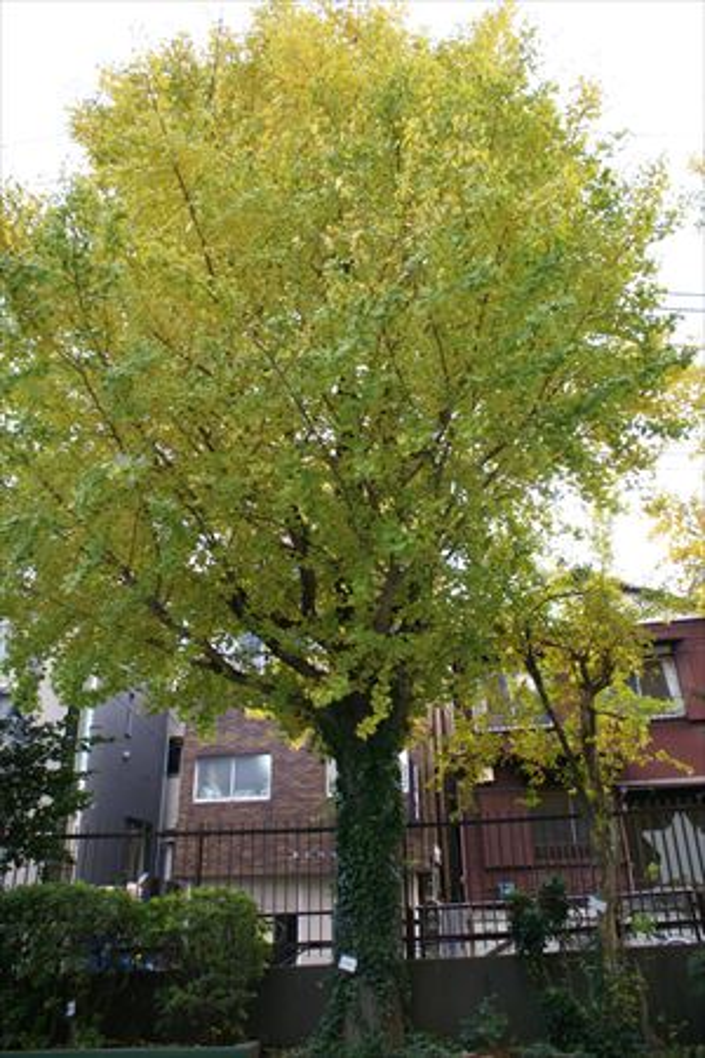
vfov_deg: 67.4
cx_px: 352
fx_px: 793
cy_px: 529
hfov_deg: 47.9
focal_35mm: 27
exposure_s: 1/30
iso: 100
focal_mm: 18
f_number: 3.5
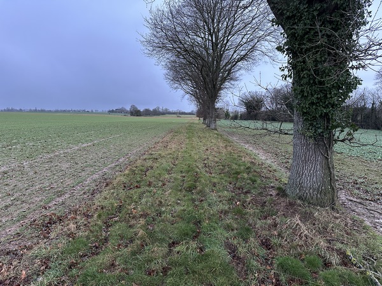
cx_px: 191
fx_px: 265
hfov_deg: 71.6
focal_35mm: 24
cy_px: 143
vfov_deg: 56.8
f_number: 1.78
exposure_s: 1/60
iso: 250
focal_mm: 6.86
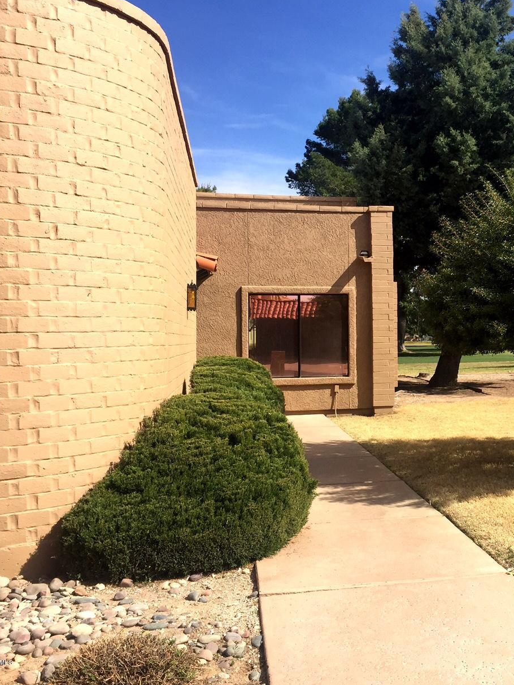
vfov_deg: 47.9
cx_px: 421
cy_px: 340
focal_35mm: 39
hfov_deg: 35.5
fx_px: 772
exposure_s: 1/1721
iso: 32
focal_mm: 4.15
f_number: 2.2
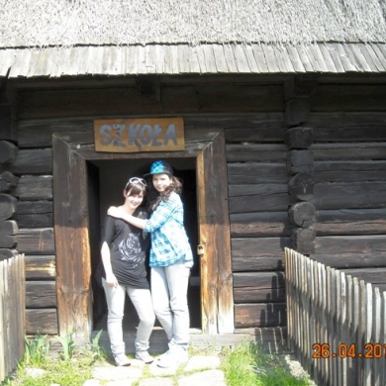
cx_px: 159
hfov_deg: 39.9
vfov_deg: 40.0
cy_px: 195
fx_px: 530
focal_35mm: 42
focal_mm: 5.7
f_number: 2.8
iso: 84
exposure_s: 1/250
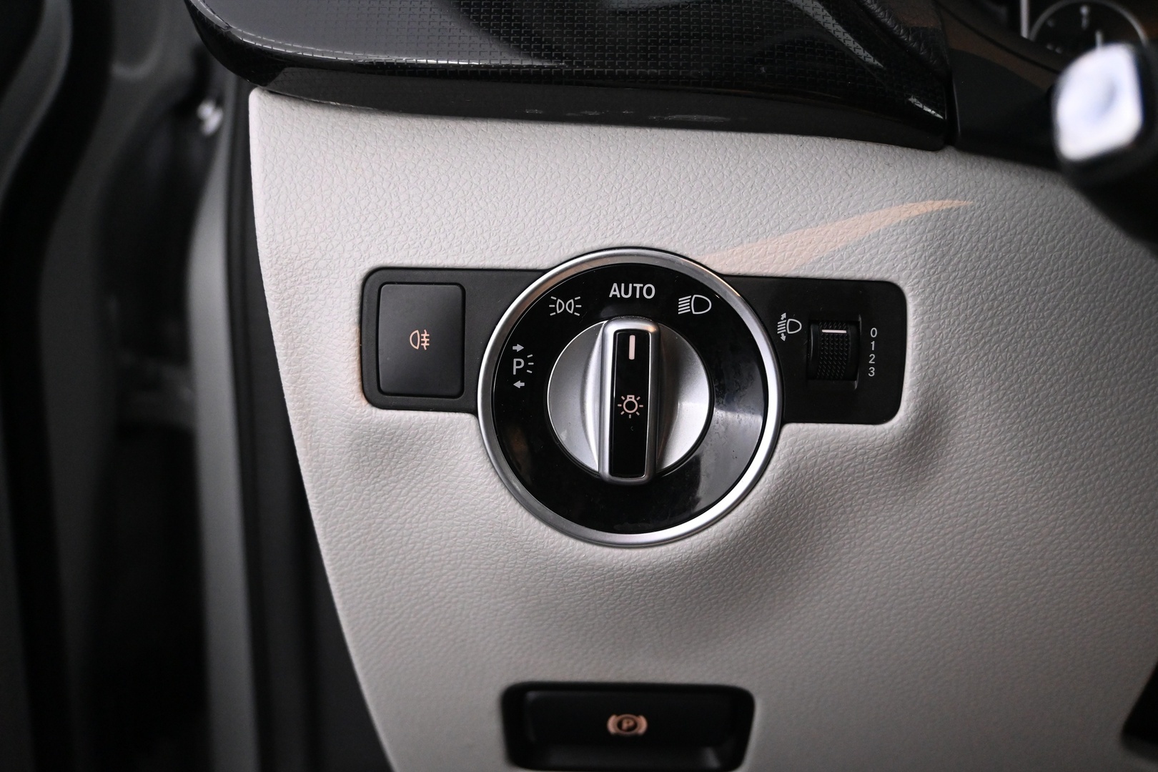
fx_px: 941
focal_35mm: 29
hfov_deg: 63.2
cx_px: 579
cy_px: 386
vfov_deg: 44.6
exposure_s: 1/50
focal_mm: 19.5
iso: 3200
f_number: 3.8
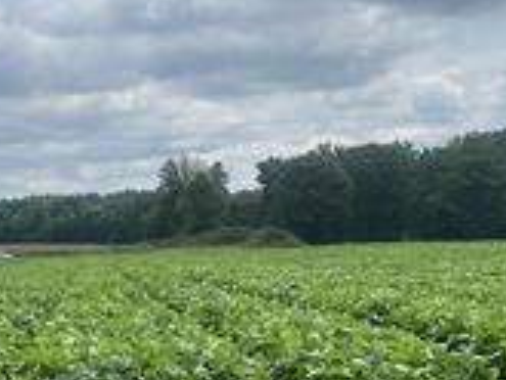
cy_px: 334
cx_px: 123
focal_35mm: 63
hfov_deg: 30.2
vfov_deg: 22.8
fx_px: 922
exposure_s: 1/5848
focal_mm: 5.1
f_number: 1.6
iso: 50
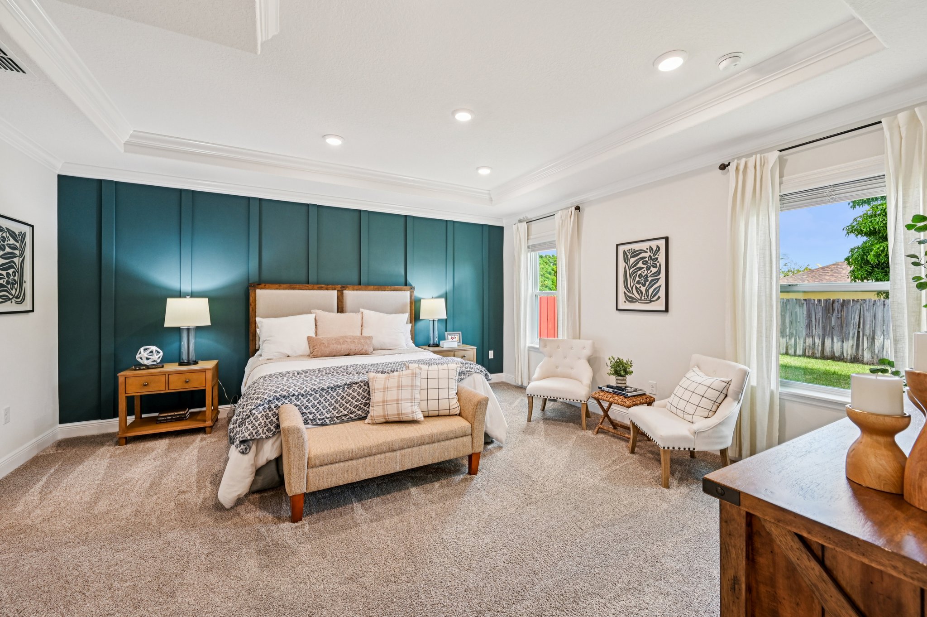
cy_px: 308
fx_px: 360
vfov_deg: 81.1
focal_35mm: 14
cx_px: 464
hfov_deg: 104.3
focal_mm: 14
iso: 800
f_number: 8
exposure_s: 1/50
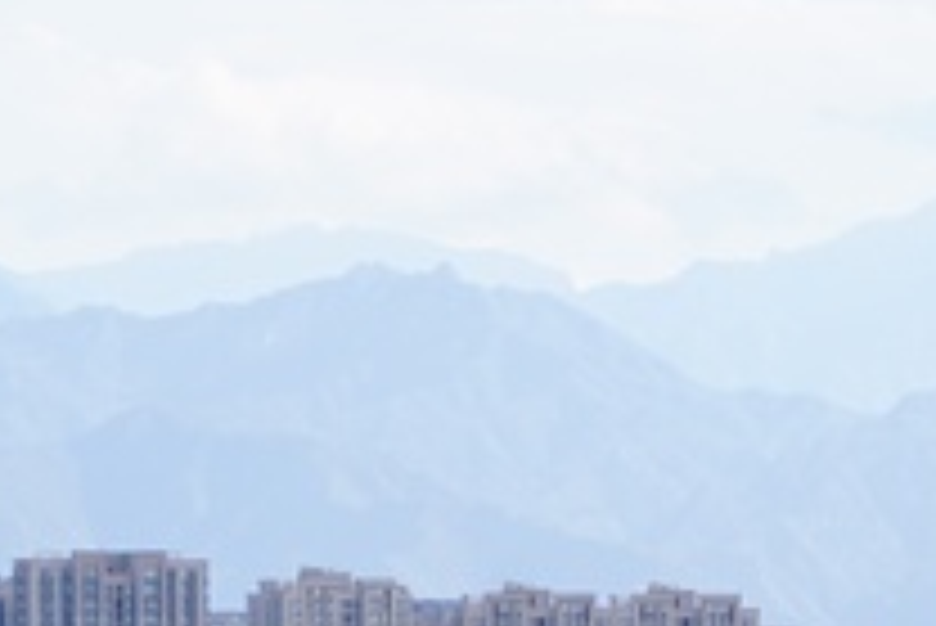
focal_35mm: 501
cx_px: 1562
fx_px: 13035
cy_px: 1608
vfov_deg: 2.7
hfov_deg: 4.1
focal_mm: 87
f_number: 9
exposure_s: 1/160
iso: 200
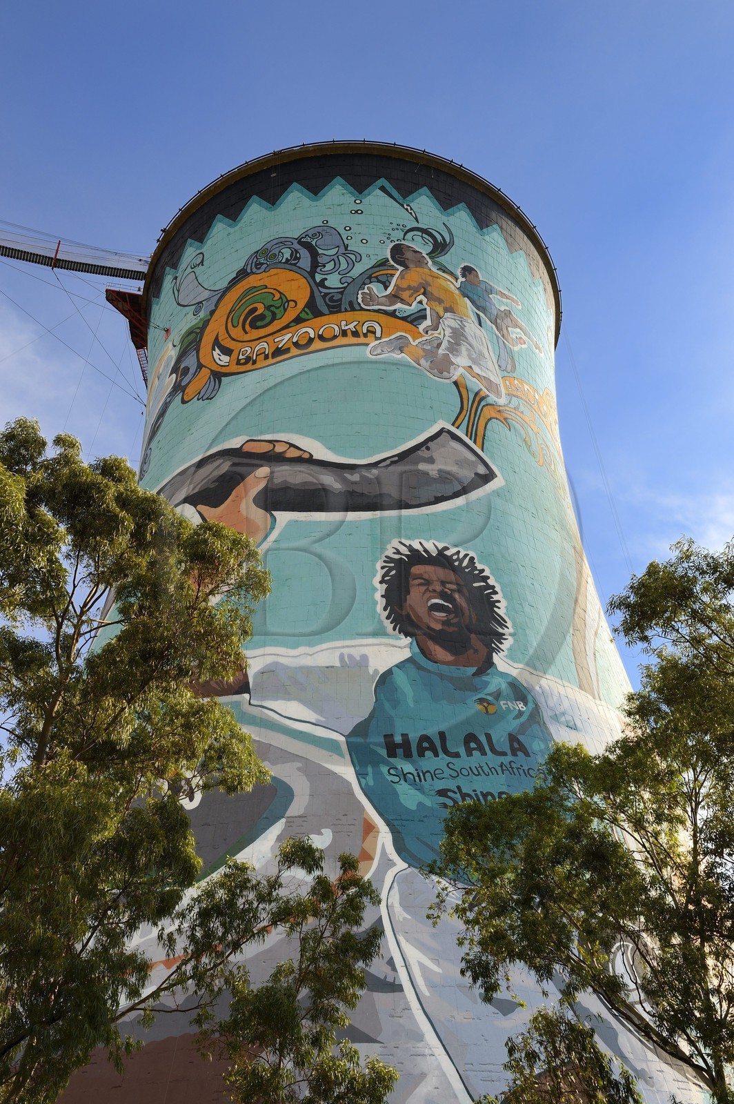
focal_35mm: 34
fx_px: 1042
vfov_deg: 55.8
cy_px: 552
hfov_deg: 38.8
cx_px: 367
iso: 200
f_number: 10
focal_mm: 34
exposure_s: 1/400
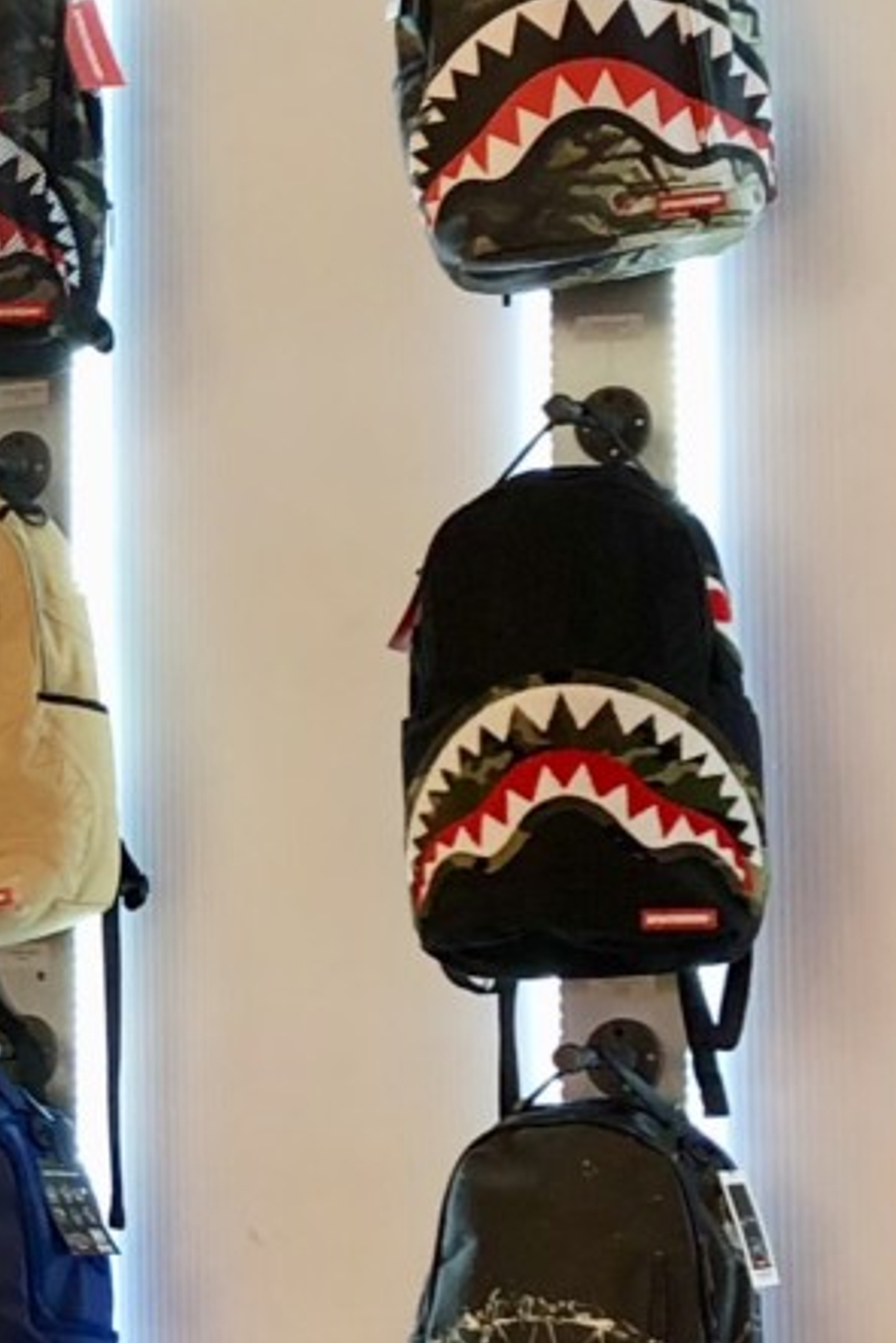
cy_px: 623
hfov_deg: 9.7
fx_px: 5036
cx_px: -714
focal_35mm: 135
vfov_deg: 15.2
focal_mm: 3.99
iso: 25
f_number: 1.8
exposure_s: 1/40
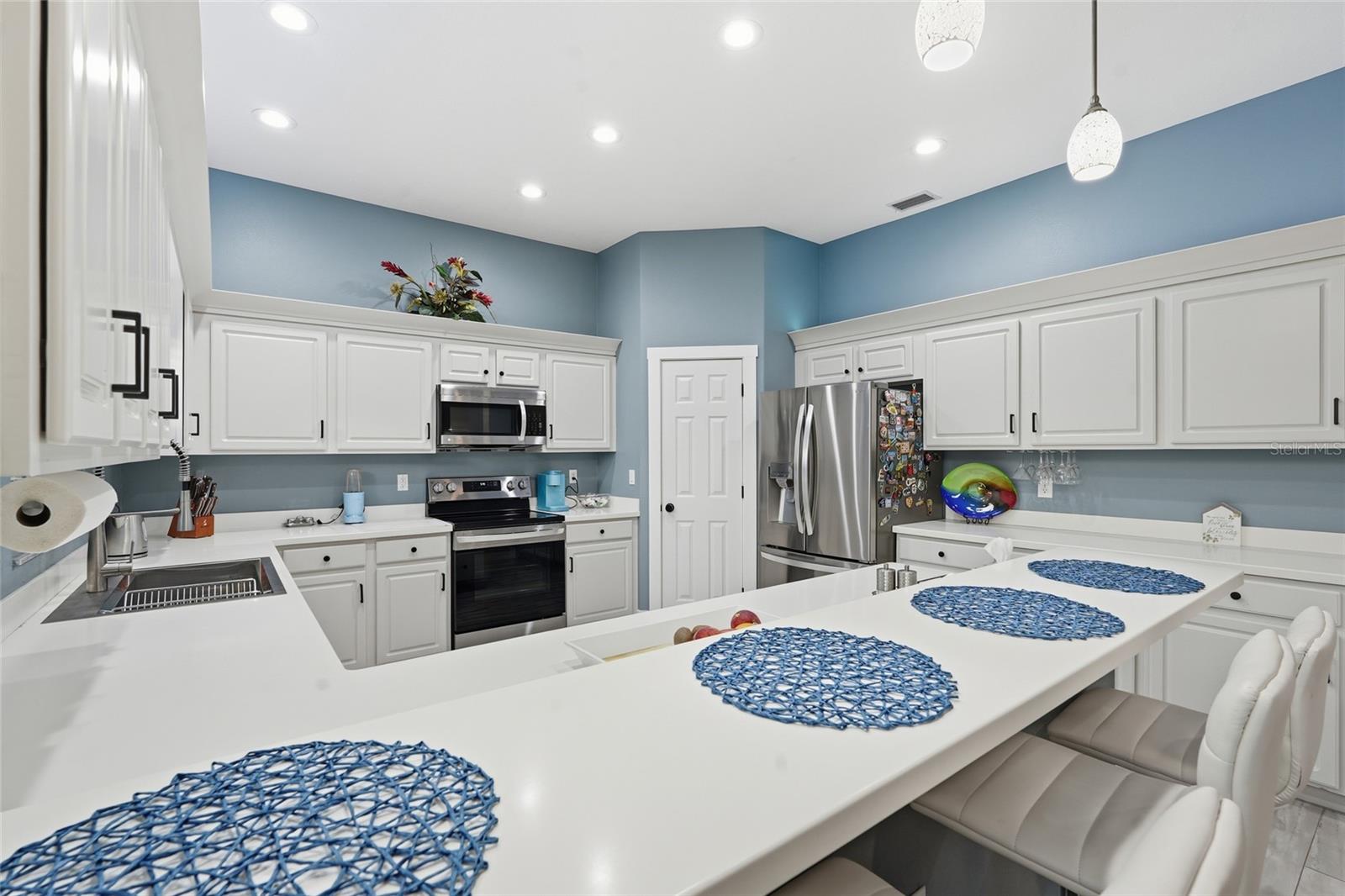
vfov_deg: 73.7
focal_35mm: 16
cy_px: 448
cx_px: 672
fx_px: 598
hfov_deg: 96.7
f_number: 9
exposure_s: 1/10
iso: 100
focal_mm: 16
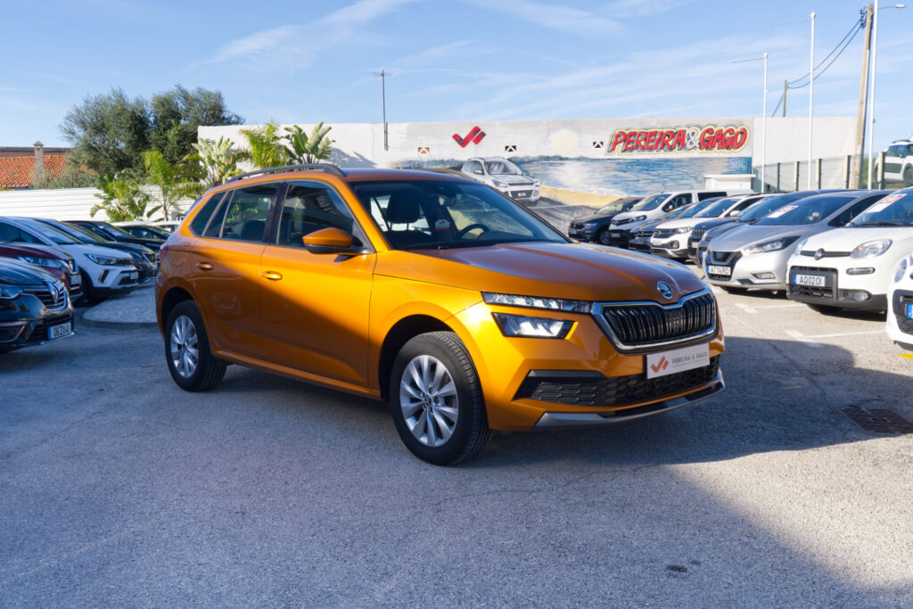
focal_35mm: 33
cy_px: 304
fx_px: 837
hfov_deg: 57.2
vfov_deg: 40.0
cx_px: 456
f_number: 9
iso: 160
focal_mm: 22.1
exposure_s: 1/180
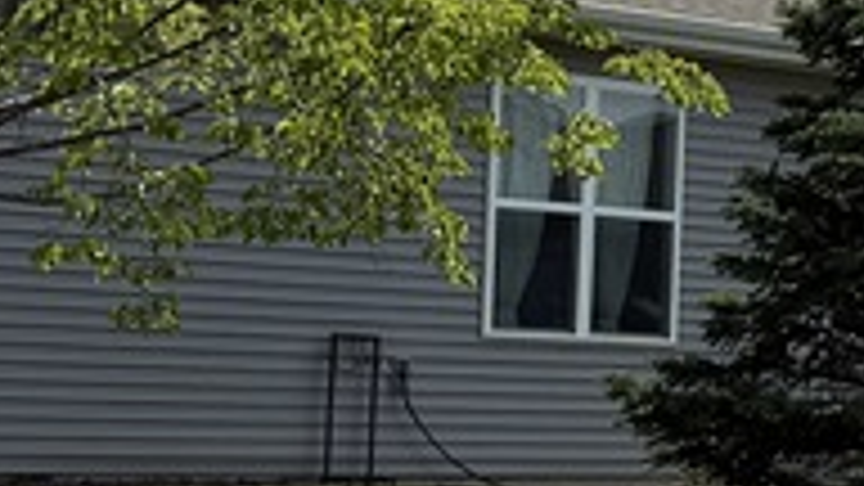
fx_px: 4490
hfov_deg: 10.7
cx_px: 1116
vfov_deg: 6.2
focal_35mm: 196
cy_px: 230
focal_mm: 6.76
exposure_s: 1/7353
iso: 80
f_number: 1.78
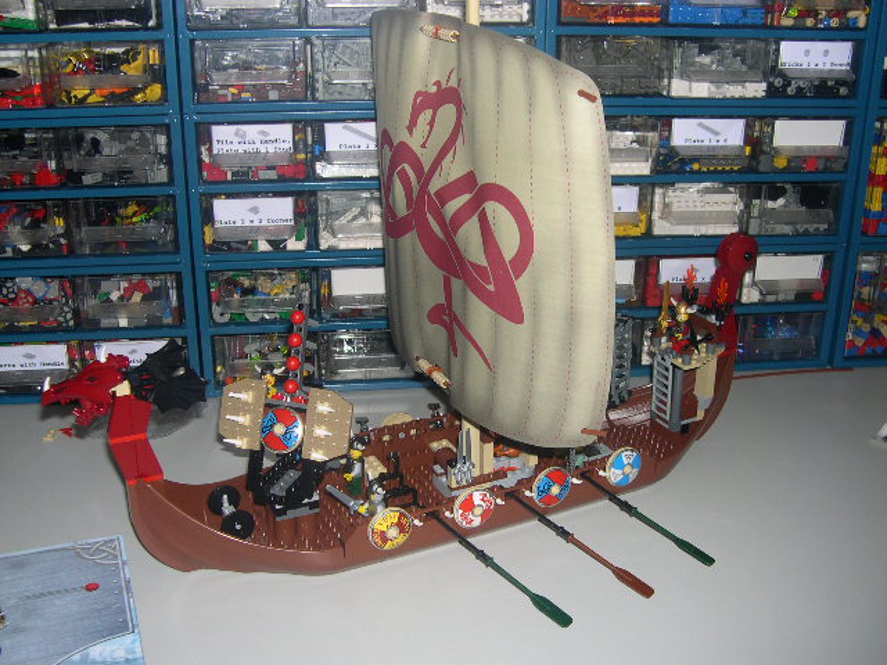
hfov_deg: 49.0
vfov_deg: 37.7
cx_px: 444
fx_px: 974
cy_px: 332
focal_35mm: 38
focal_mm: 8
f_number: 2.8
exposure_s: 1/60
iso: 100
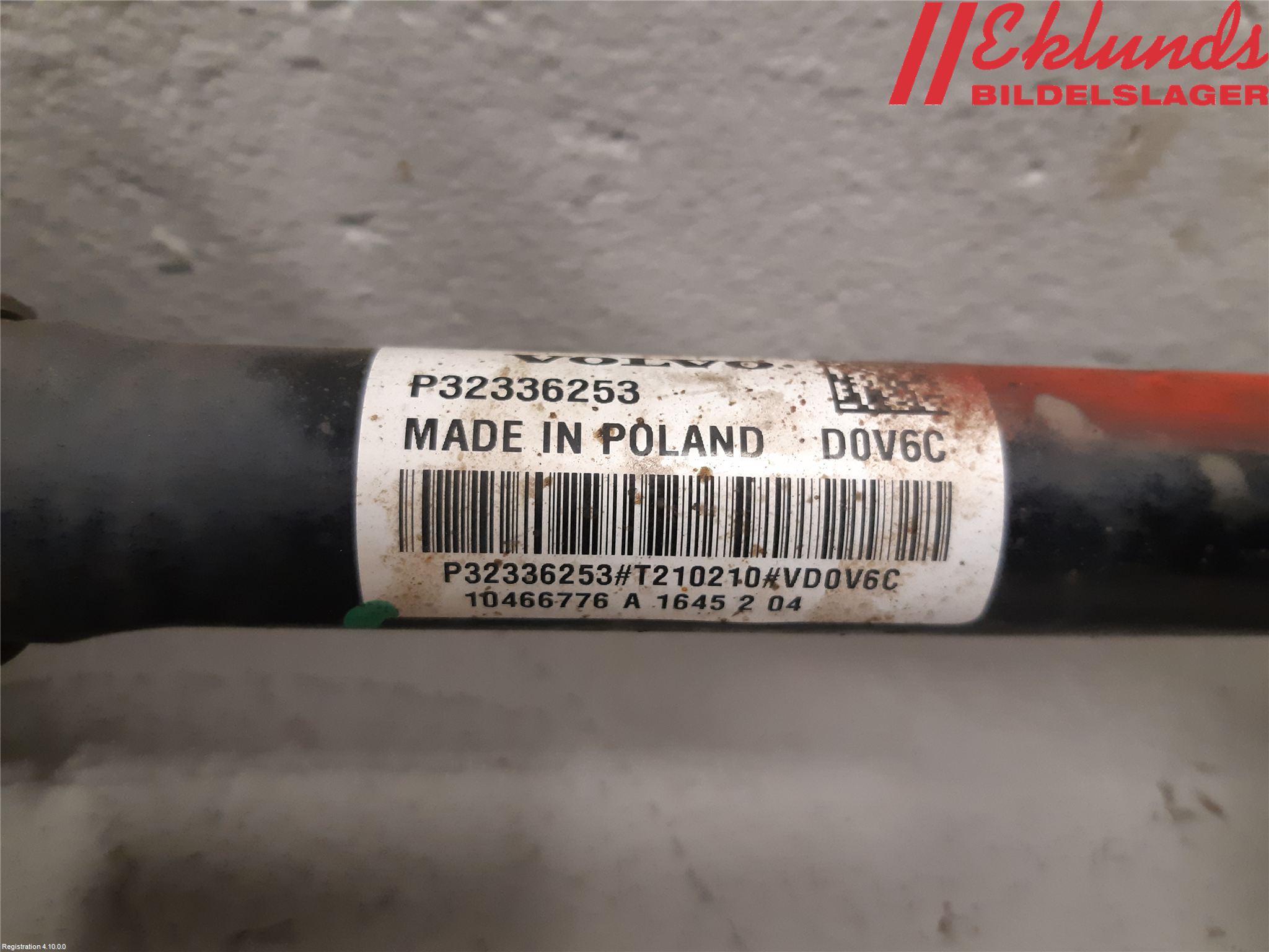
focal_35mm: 26
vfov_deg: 53.1
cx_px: 634
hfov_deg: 67.3
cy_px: 476
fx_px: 953
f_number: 1.7
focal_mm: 3.93
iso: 250
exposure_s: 1/50
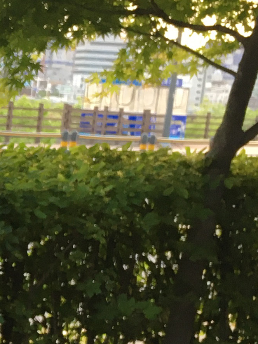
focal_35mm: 132
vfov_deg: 14.9
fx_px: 1312
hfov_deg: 10.2
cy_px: 267
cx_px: -281
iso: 25
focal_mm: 4.15
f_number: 2.2
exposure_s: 1/30
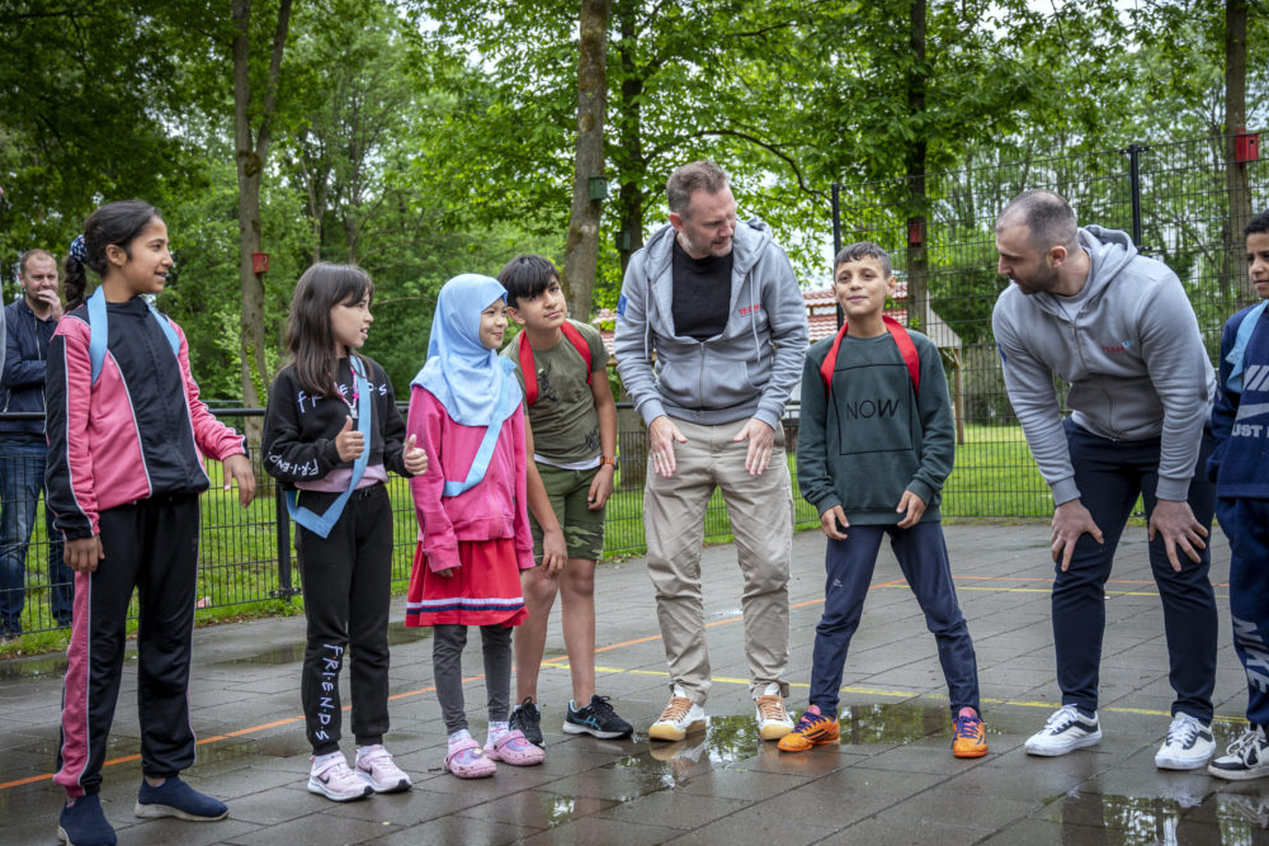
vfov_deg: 31.2
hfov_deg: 45.4
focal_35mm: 43
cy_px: 417
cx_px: 641
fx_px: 1516
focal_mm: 42
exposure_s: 1/500
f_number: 4.5
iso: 320
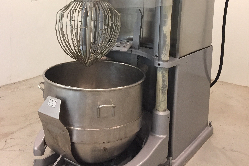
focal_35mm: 41
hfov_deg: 47.4
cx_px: 122
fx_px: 284
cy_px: 14
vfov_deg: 31.0
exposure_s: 1/30
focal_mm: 4.15
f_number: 2.2
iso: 125
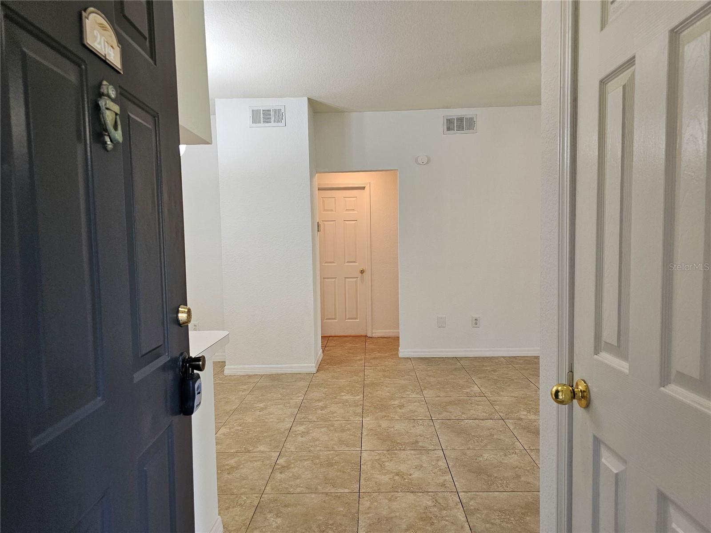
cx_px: 356
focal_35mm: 23
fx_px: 472
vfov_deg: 58.9
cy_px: 266
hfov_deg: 73.9
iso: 200
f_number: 1.7
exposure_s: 1/120
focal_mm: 6.3
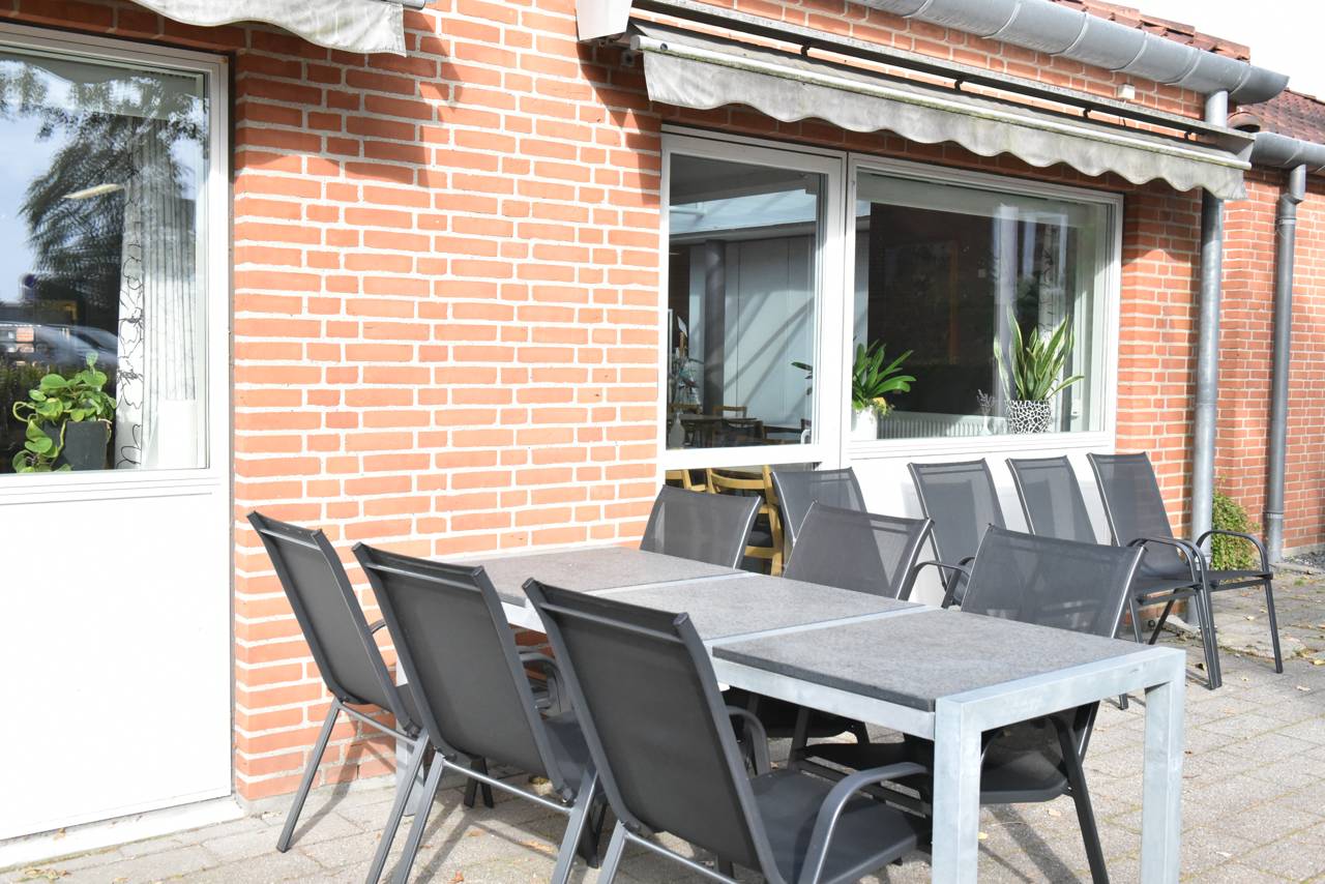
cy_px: 442
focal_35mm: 36
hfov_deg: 53.1
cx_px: 662
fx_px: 1325
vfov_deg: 36.9
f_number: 6.3
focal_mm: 36
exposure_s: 1/4000
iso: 6400
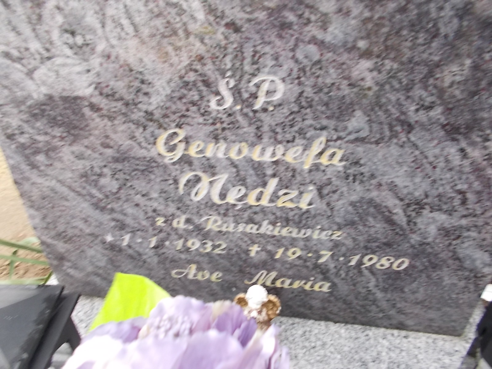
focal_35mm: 26
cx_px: 246
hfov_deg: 67.3
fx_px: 370
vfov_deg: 53.1
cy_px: 184
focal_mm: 4.6
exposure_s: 1/25
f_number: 3.2
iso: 200
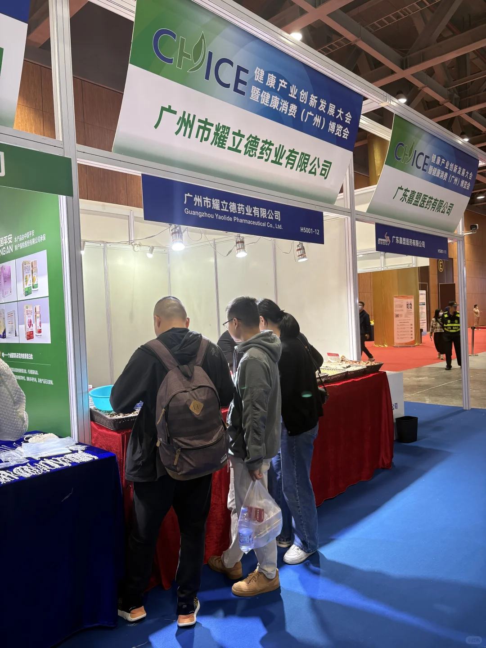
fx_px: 487
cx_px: 243
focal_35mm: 26
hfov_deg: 53.1
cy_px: 324
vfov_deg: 67.3
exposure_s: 1/50
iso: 100
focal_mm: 5.96
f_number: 1.6
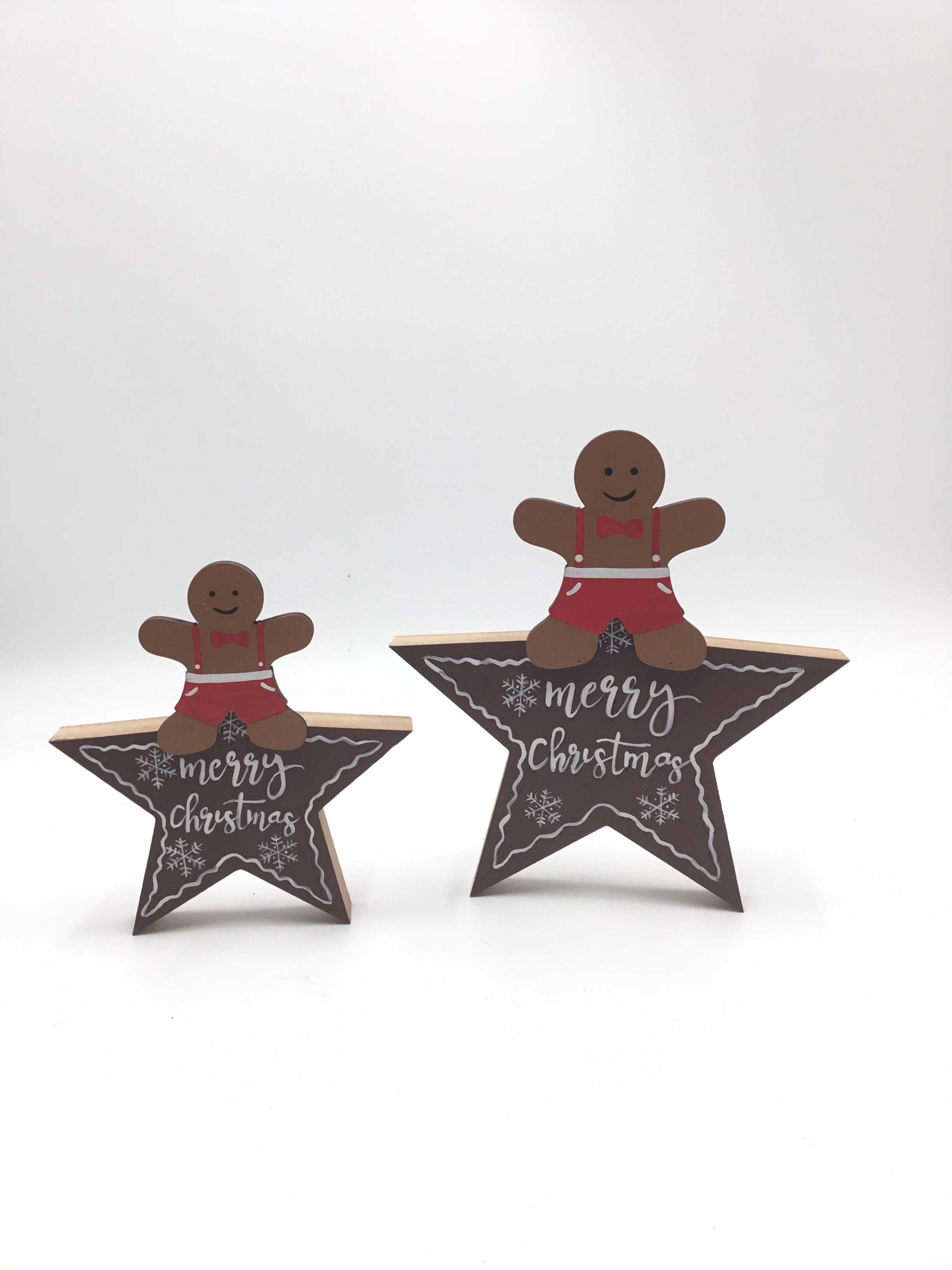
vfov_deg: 58.4
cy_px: 635
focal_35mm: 31
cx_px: 476
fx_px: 1137
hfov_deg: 45.4
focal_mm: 3.3
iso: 25
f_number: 2.4
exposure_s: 1/114
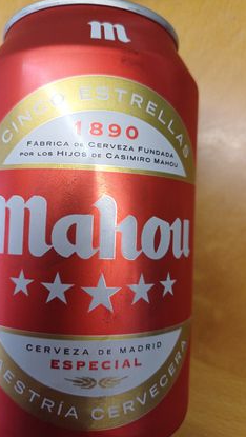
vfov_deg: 67.9
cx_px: 106
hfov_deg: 41.5
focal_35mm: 28
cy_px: 224
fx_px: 324
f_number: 1.8
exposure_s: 1/50
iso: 125
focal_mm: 4.65
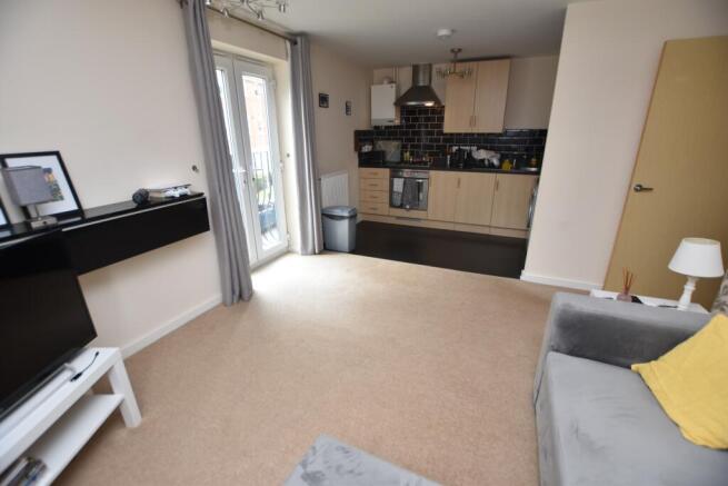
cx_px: 364
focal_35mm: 15
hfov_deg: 100.4
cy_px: 243
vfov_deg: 77.4
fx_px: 303
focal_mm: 10
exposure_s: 1/20
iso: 100
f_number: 3.5
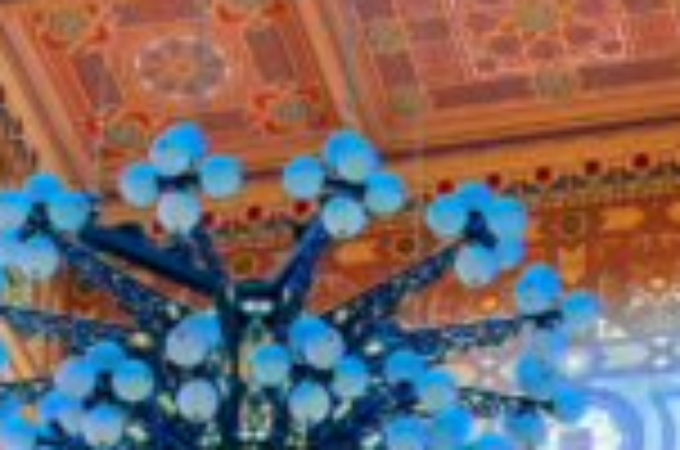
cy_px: 556
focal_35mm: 163
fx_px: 3072
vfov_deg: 8.3
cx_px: 284
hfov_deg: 12.6
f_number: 4
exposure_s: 1/125
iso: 2500
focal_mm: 24
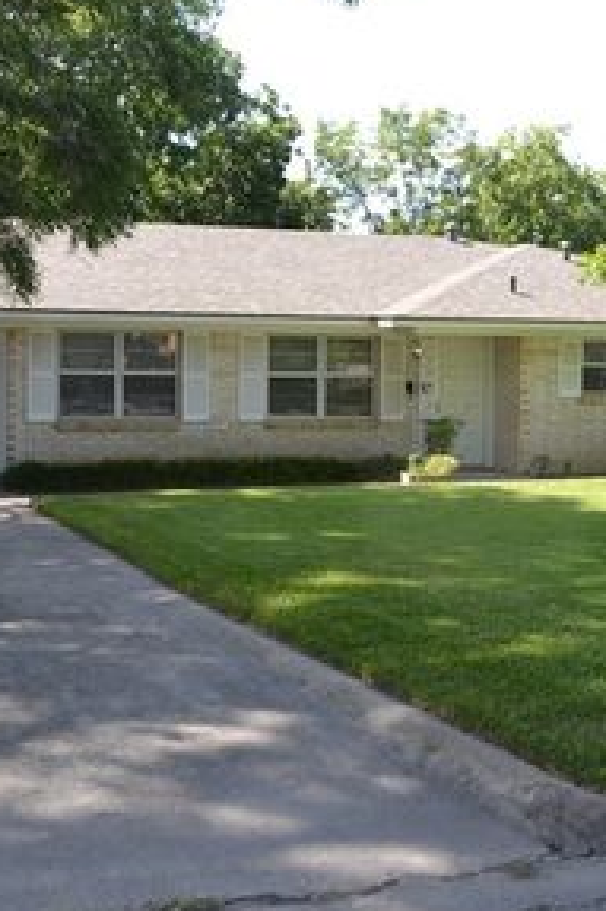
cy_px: 433
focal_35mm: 47
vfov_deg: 41.9
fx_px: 1188
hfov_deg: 28.6
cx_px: 257
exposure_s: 1/125
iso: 110
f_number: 5.6
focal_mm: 18
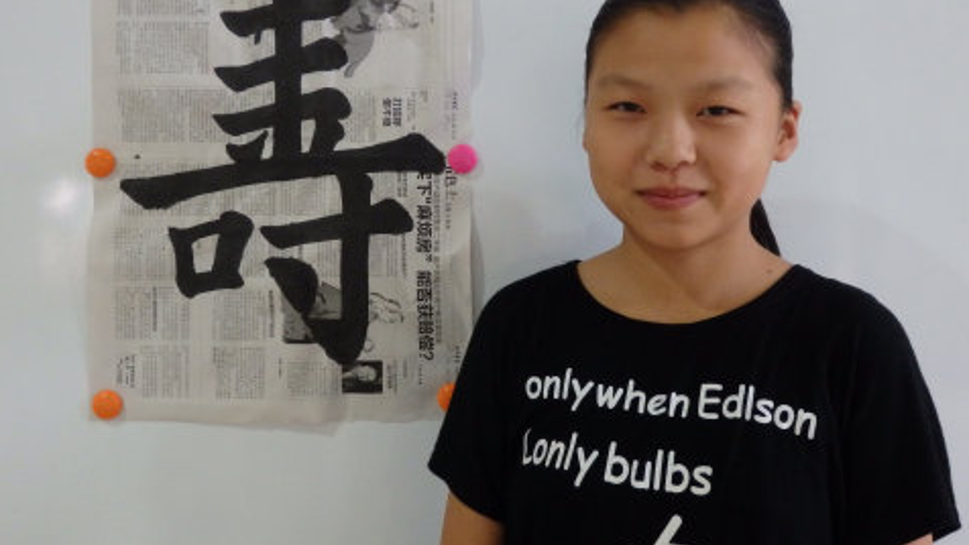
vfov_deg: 31.8
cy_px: 192
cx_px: 478
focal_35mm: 37
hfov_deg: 54.0
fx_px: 951
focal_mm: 6
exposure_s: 1/60
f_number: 3.4
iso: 800
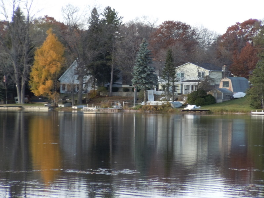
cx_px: 132
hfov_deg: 10.1
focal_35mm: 196
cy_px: 99
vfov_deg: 7.6
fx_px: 1495
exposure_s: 1/200
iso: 200
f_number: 5.6
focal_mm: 35
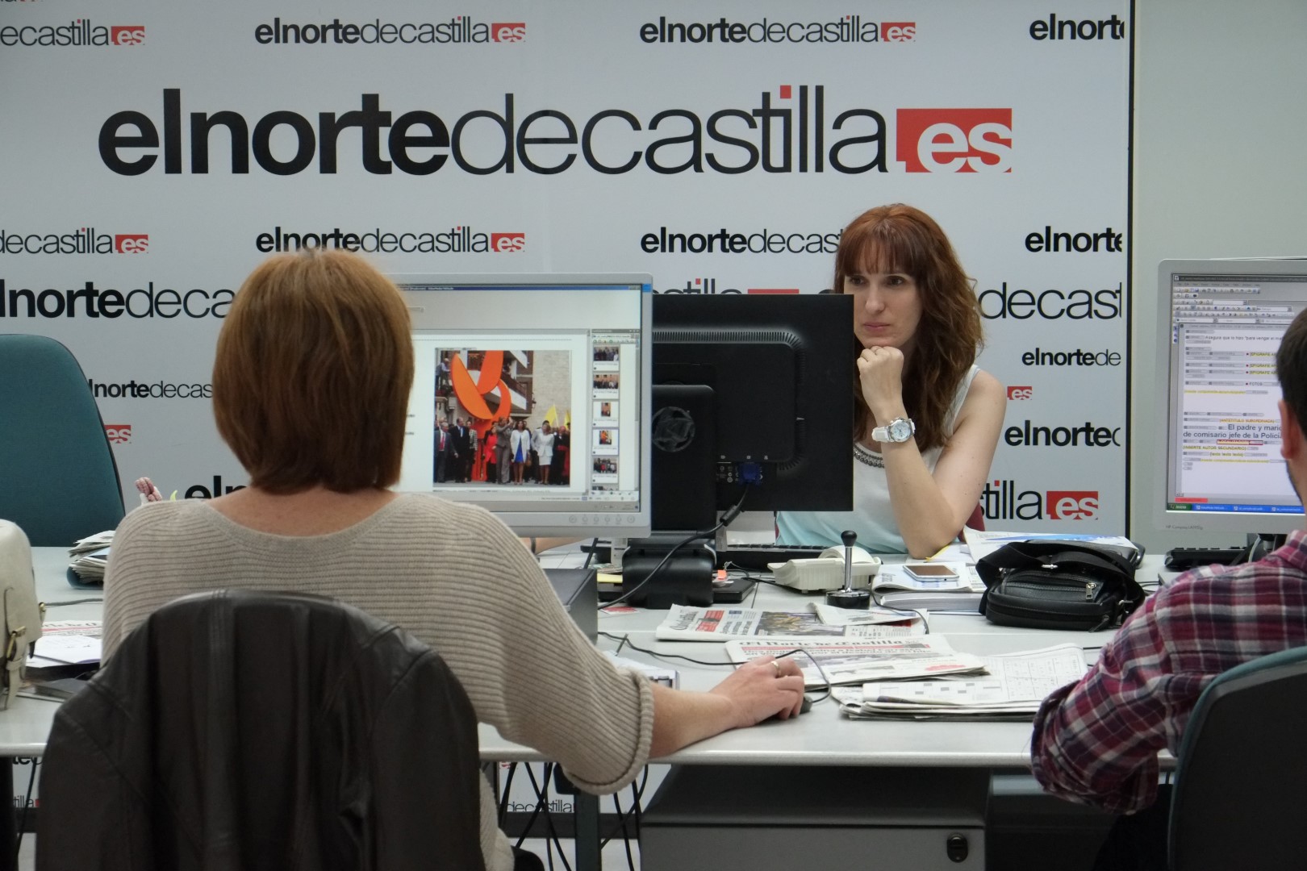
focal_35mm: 83
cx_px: 654
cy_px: 436
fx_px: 3013
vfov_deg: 16.5
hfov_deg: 24.5
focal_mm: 55
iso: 4000
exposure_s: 1/125
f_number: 8
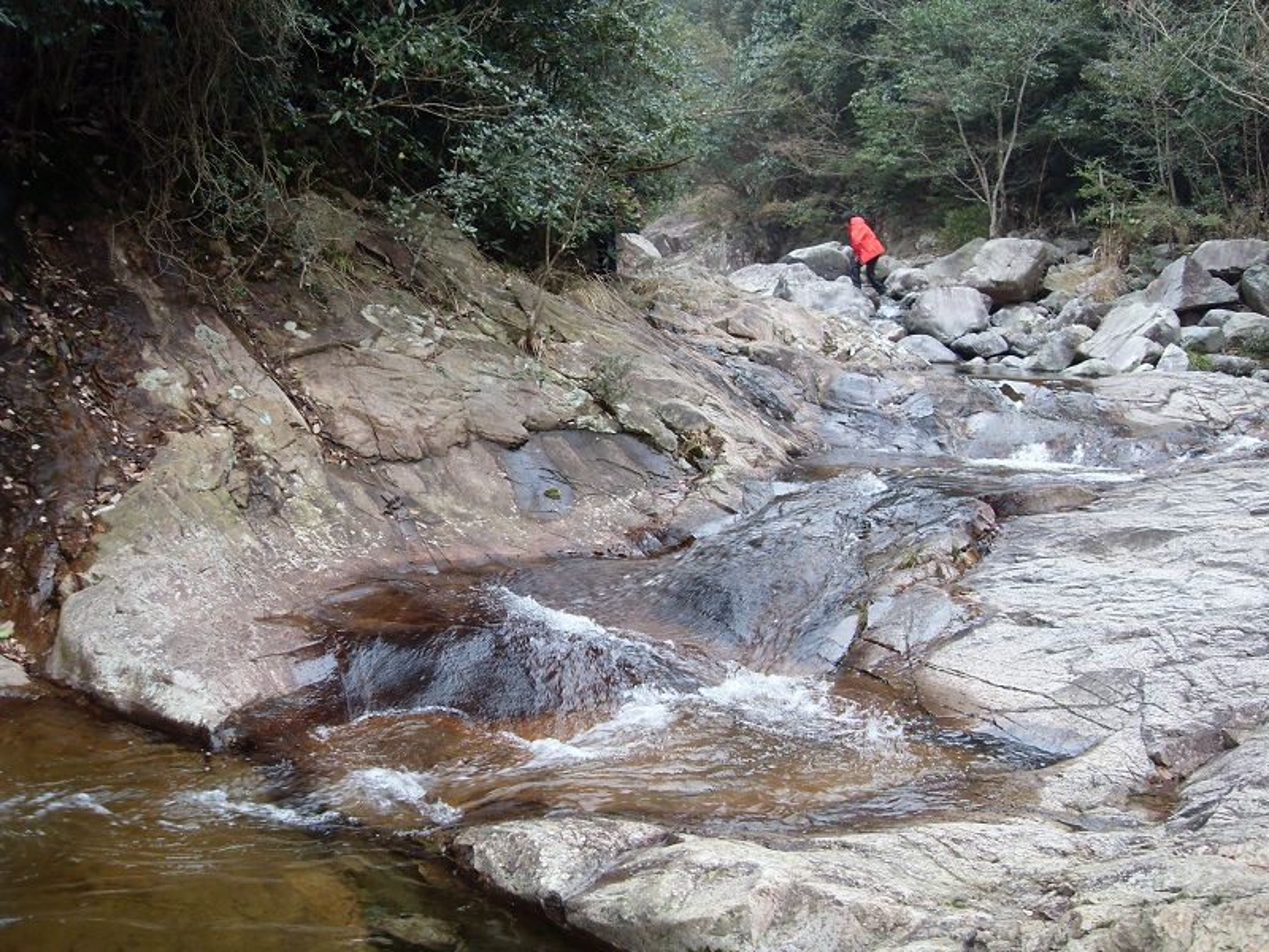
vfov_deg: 38.7
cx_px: 634
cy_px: 476
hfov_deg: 50.1
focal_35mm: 37
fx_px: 1356
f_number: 2.8
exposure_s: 1/60
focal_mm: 6.3
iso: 100
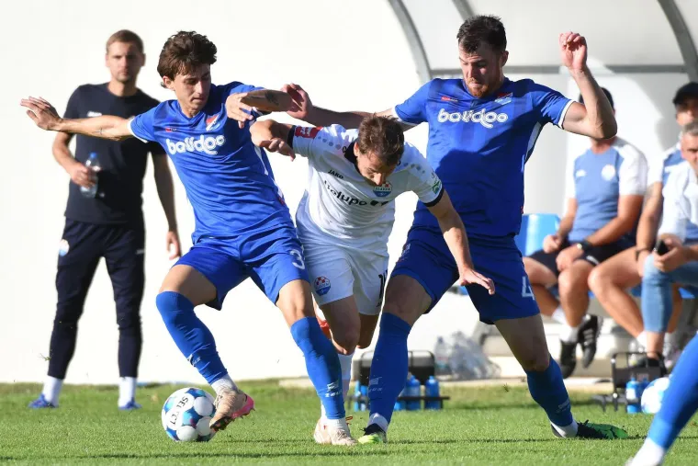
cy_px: 233
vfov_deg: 3.4
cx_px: 349
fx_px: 7757
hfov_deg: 5.2
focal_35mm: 400
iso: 400
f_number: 5
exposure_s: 1/2000
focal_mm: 400
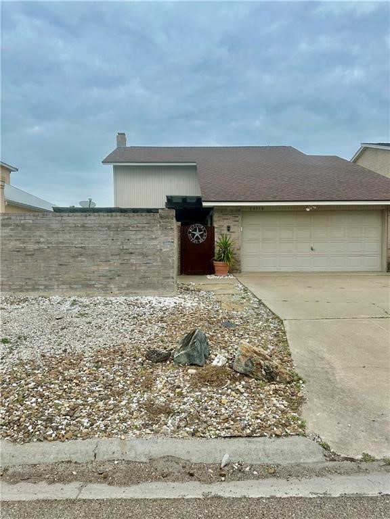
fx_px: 361
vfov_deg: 71.6
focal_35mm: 24
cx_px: 195
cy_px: 260
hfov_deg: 56.8
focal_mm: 6.86
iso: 80
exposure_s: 1/2070
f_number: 1.78
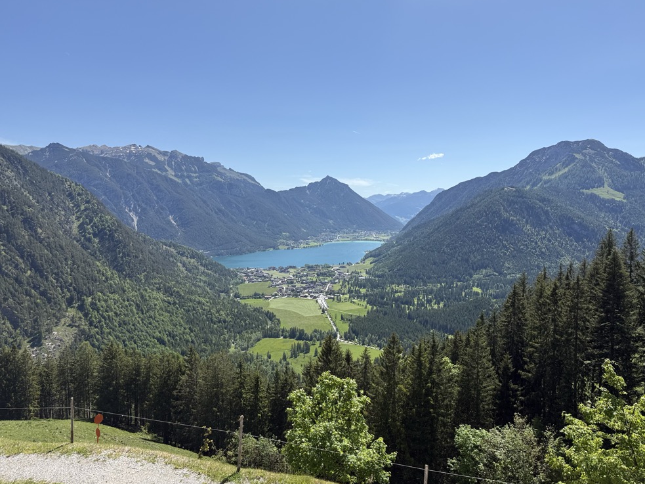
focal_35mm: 25
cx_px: 325
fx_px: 466
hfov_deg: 69.4
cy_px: 234
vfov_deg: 54.9
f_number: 1.78
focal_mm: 6.76
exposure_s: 1/4975
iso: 80
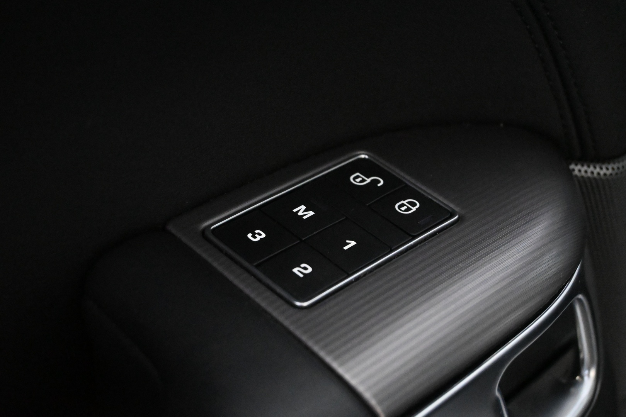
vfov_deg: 23.2
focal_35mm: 58
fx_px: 1017
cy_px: 208
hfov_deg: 34.2
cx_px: 313
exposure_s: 1/60
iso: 12800
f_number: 5.6
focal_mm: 39
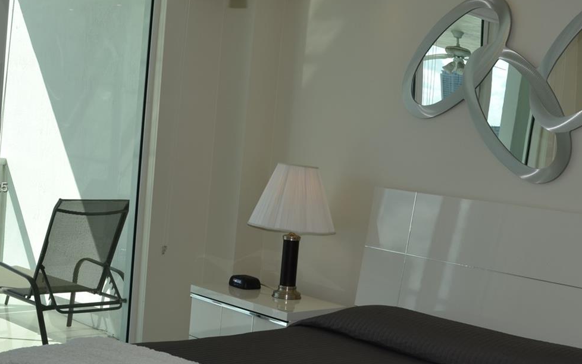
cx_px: 293
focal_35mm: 55
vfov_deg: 23.5
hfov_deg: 36.9
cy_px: 188
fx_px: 872
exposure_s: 1/200
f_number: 8
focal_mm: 22
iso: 100
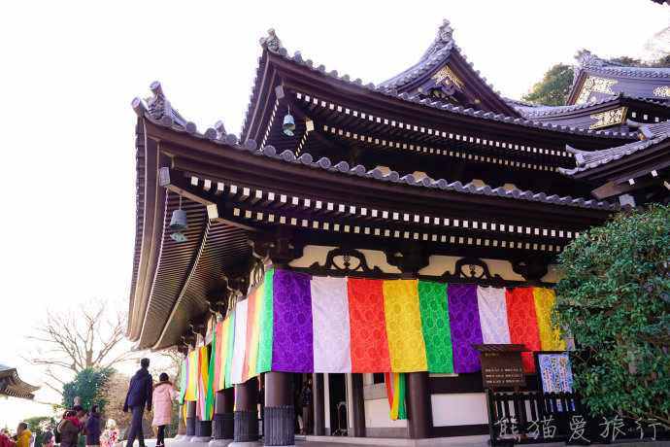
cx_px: 335
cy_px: 224
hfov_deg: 63.7
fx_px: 540
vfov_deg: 45.0
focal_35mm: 29
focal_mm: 29
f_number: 5.6
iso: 100
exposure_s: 1/50
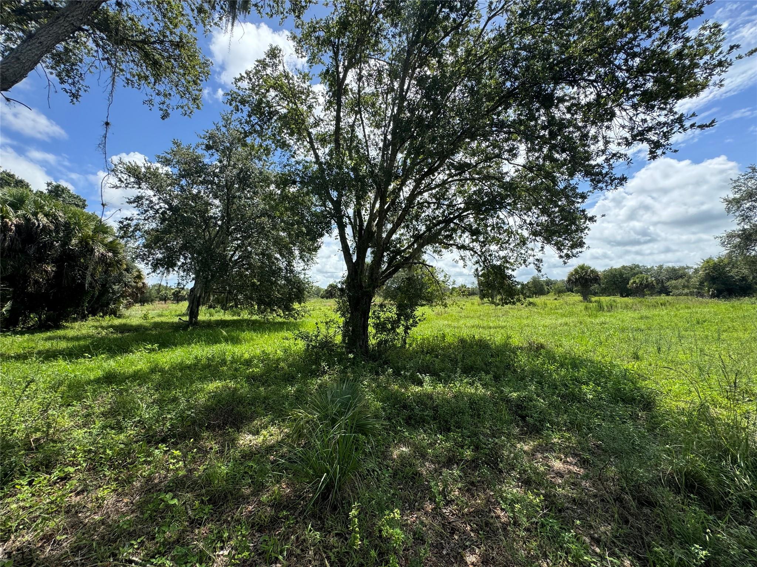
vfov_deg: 85.7
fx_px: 306
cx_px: 378
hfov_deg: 102.1
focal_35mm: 14
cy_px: 284
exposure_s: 1/831
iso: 50
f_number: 2.2
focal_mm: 2.22
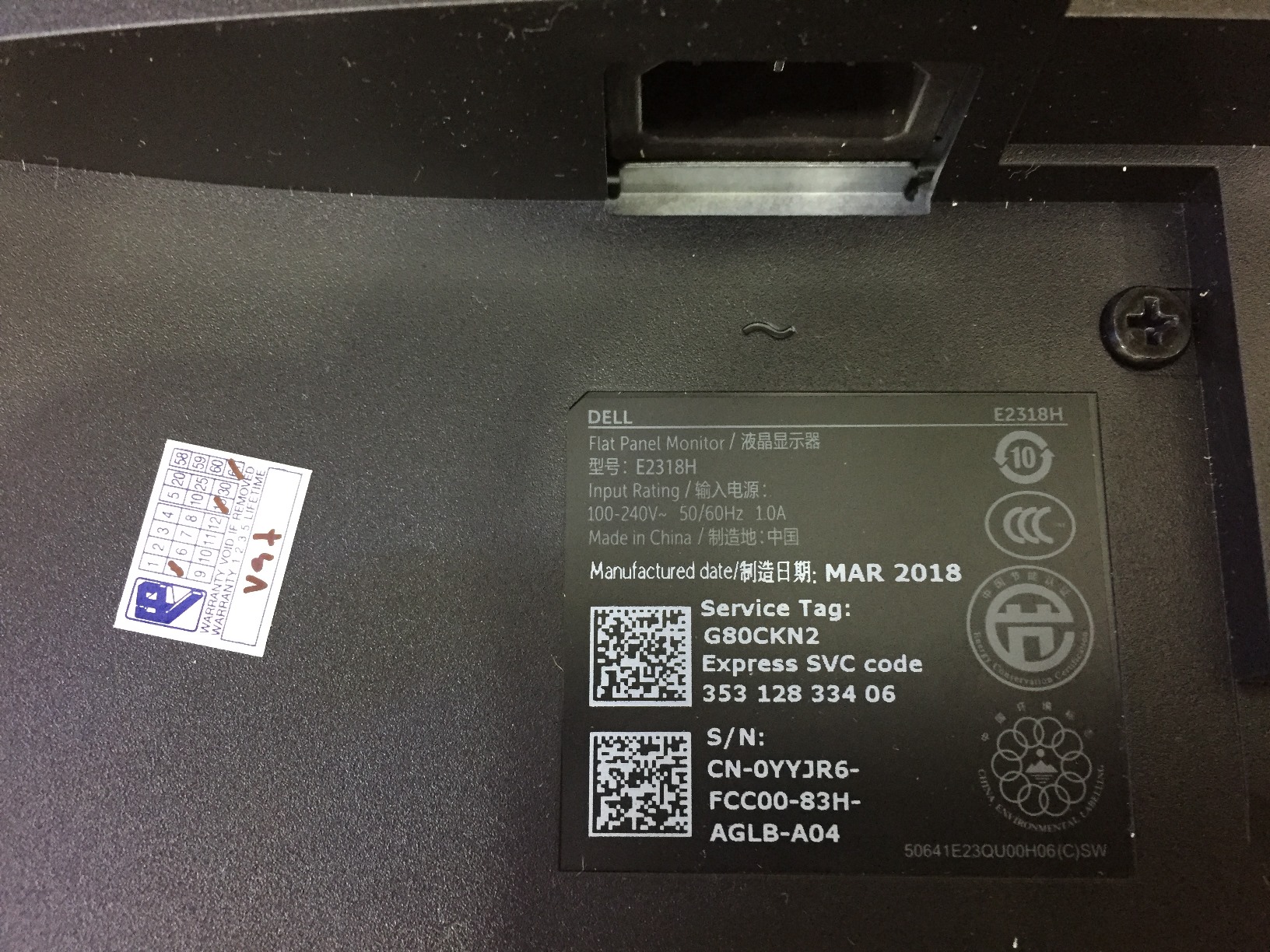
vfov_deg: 48.2
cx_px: 635
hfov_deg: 61.7
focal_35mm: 29
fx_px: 1064
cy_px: 476
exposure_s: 1/17
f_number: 2.2
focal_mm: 4.15
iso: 320
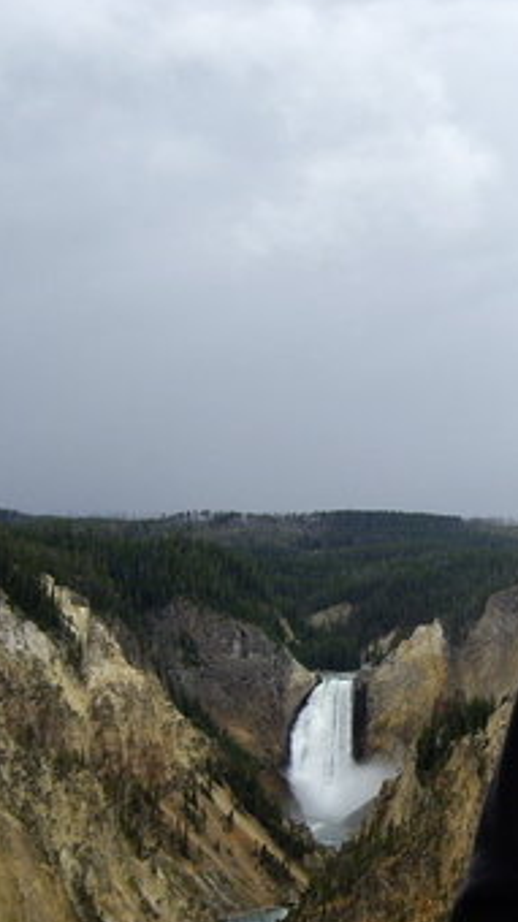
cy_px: 597
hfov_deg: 15.2
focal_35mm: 78
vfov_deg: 27.1
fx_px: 1907
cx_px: 534
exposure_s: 1/160
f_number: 4.3
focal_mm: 6.2
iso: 50
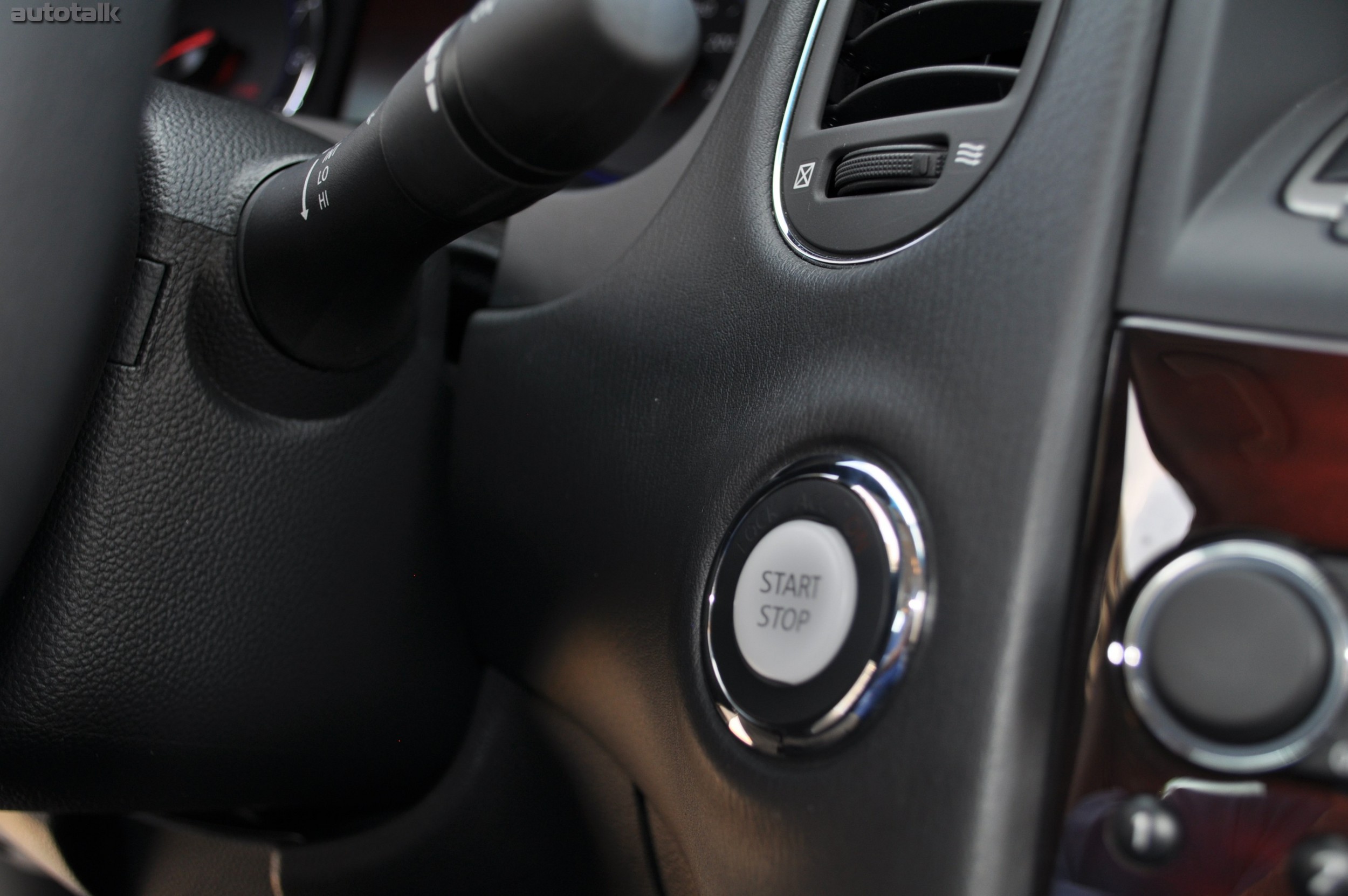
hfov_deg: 46.4
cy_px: 448
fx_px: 1571
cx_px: 674
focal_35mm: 42
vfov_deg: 31.8
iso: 200
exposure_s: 1/125
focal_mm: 28
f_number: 4.5
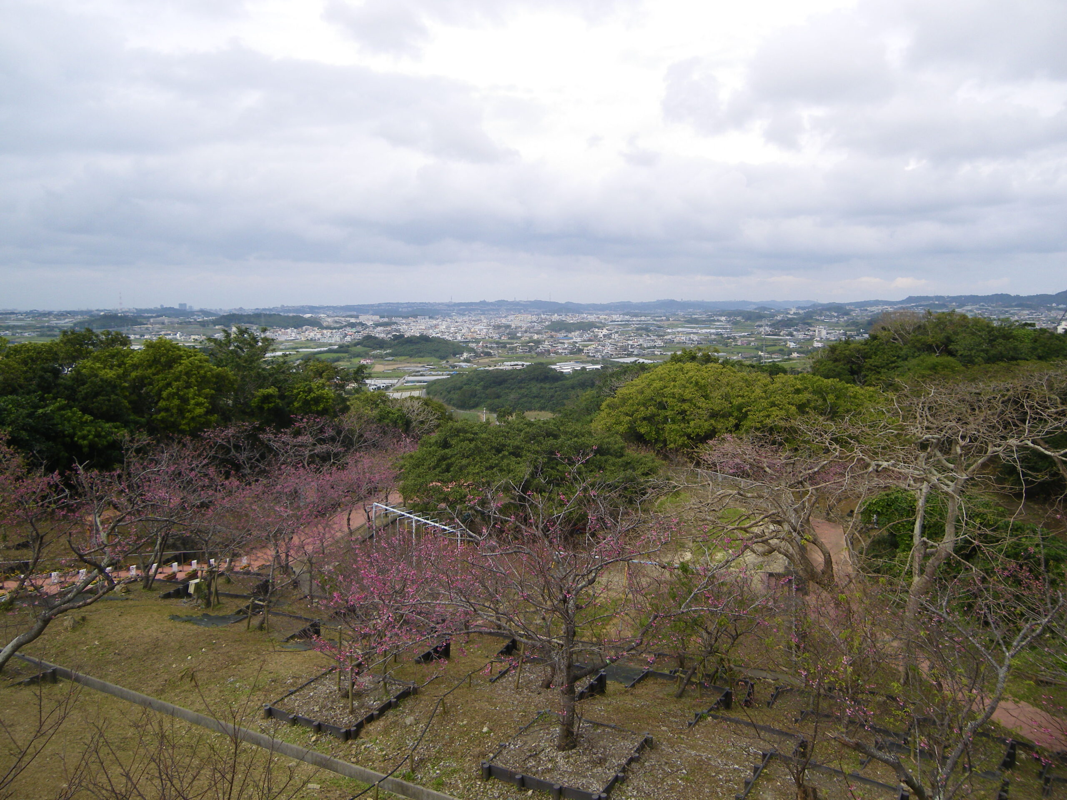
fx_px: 863
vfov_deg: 49.7
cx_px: 534
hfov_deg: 63.4
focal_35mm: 28
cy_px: 400
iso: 64
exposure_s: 1/500
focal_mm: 4.9
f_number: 2.6
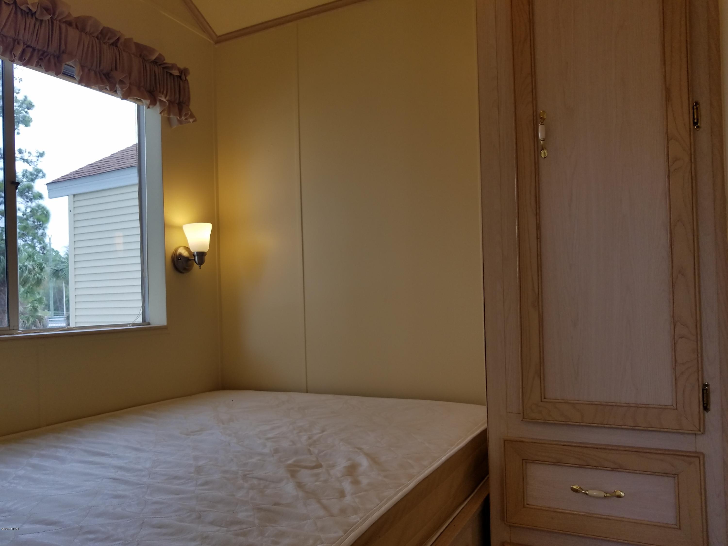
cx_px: 364
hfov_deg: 67.3
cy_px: 273
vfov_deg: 53.1
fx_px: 547
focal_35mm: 26
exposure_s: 1/443
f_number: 1.7
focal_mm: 4.2
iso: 50
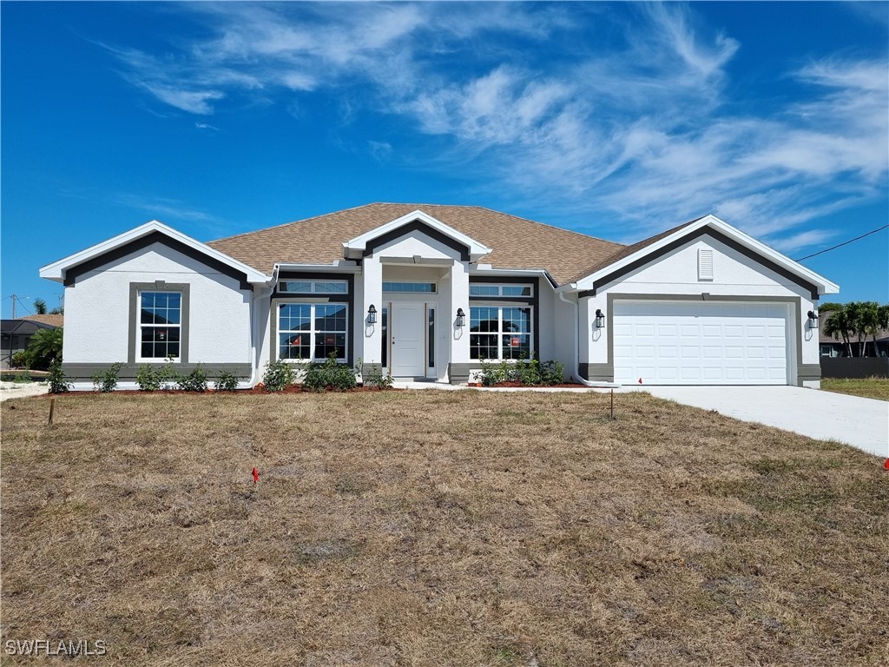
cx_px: 444
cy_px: 334
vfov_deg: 53.1
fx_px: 668
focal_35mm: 26
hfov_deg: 67.3
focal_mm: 5.4
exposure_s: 1/4160
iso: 50
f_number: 1.8
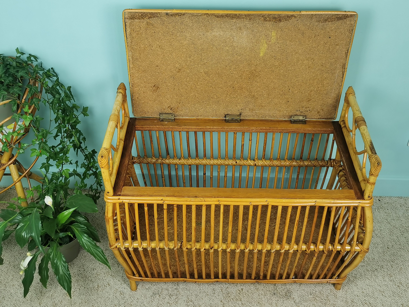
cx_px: 204
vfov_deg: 34.3
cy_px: 154
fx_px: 496
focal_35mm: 42
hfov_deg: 44.8
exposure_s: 1/100
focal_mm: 5.58
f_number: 1.8
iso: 80
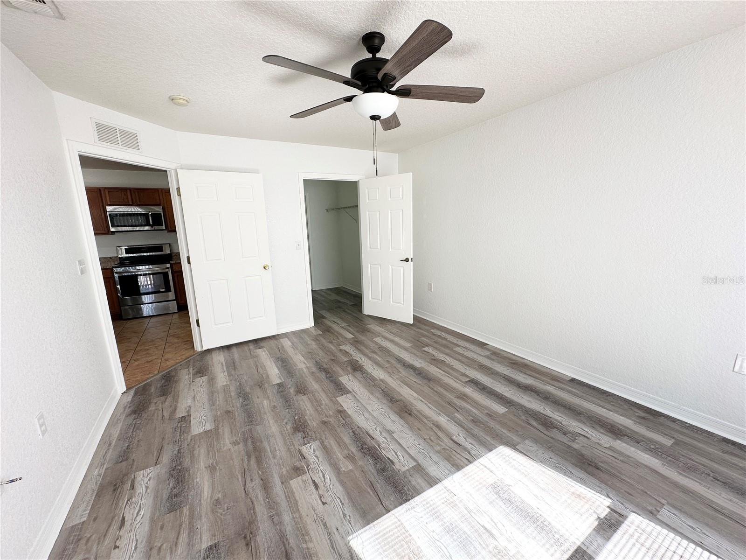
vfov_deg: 85.7
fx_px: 302
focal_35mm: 14
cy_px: 280
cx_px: 373
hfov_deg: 102.1
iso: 40
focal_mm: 2.22
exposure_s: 1/99
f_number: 2.2
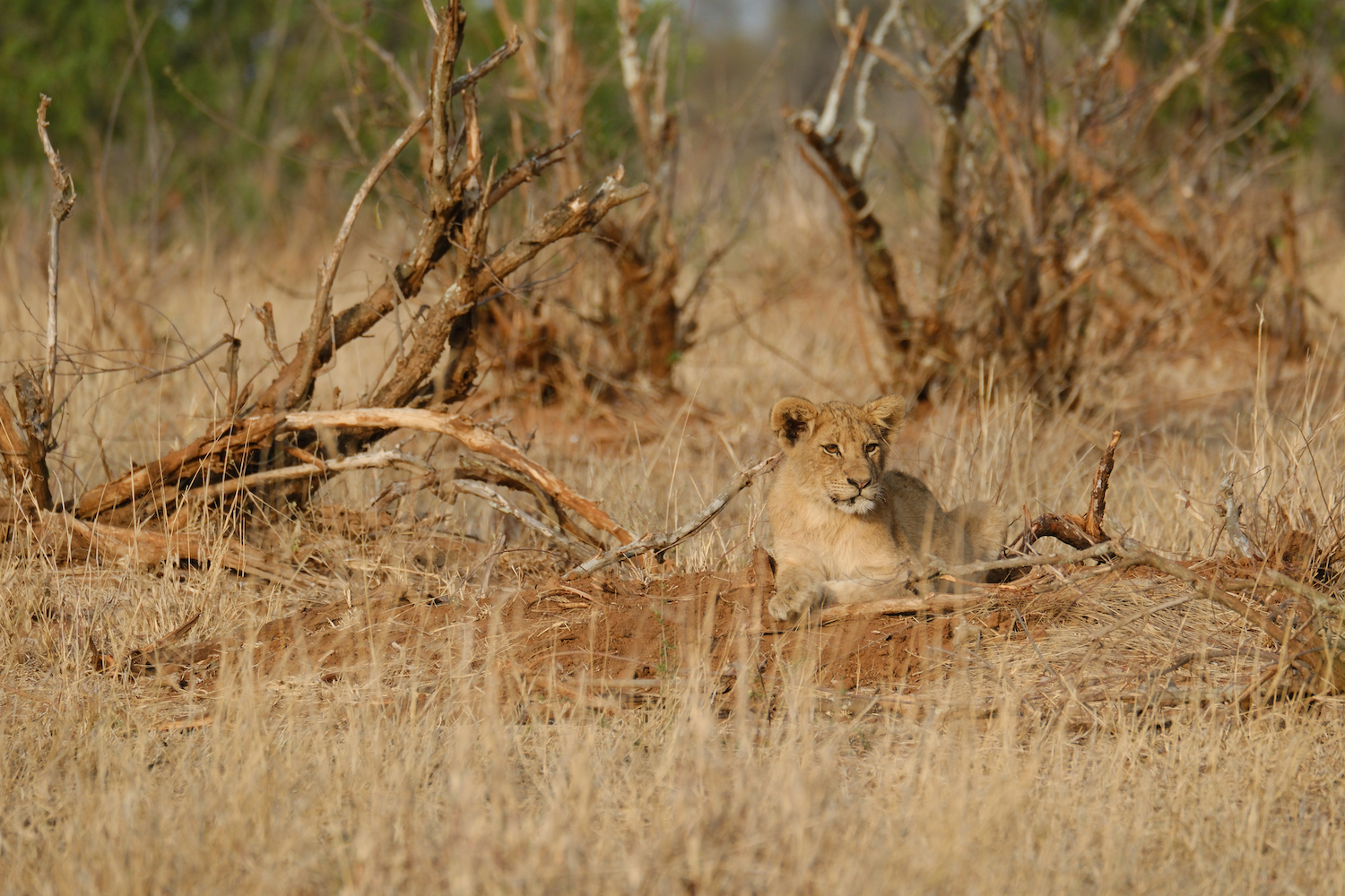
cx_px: 672
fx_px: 22415
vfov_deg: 2.3
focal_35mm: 600
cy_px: 448
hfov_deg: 3.4
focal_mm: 400
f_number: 6.4
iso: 500
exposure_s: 1/800
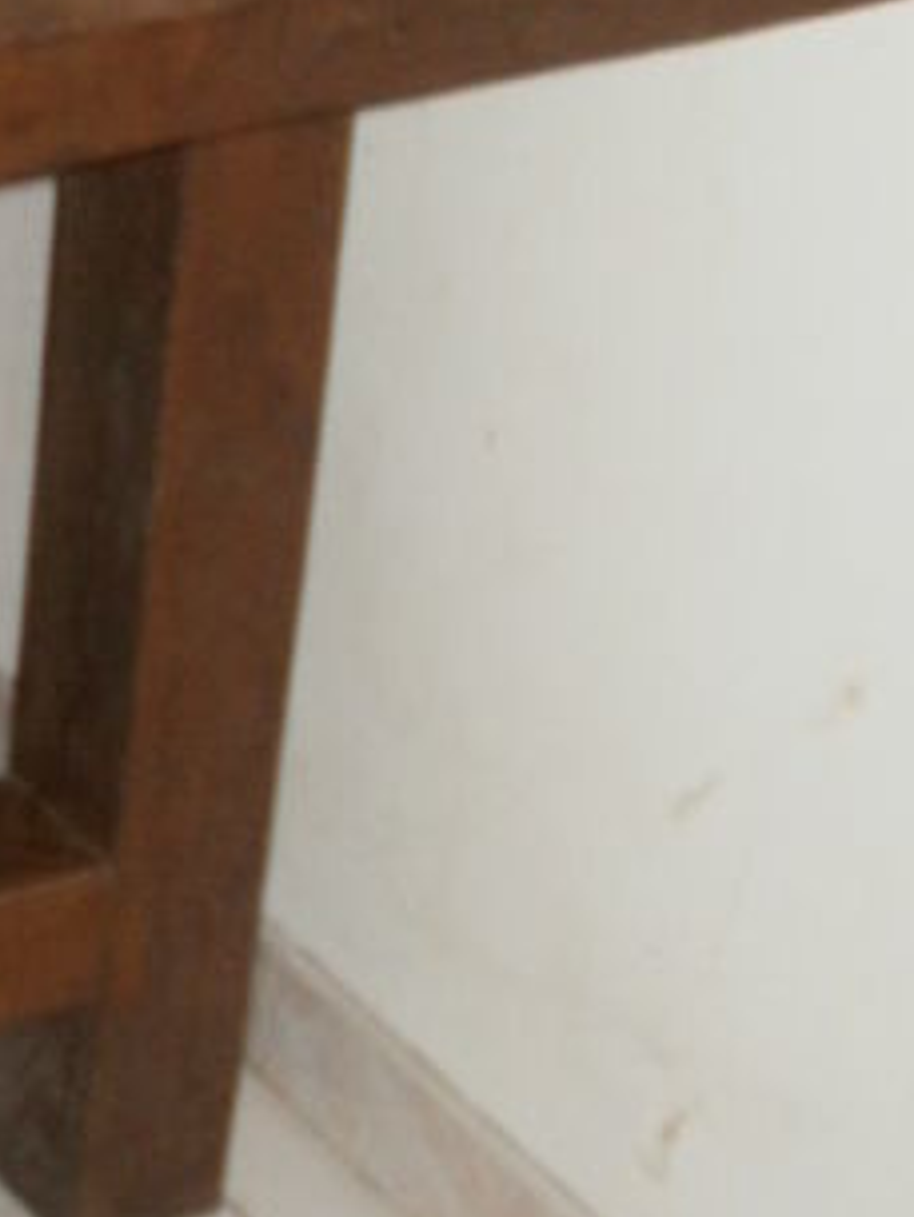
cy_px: -160
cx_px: -523
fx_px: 4151
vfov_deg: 16.1
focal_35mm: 118
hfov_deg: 11.9
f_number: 3.5
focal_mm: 6.3
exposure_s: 1/30
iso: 160
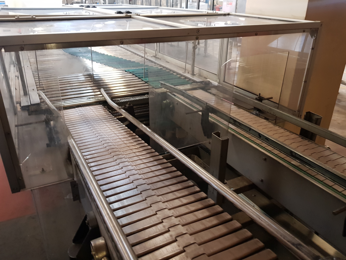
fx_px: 260
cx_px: 173
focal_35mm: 26
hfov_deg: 67.3
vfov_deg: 53.1
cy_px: 130
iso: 250
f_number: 1.7
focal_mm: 4.3
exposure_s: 1/13
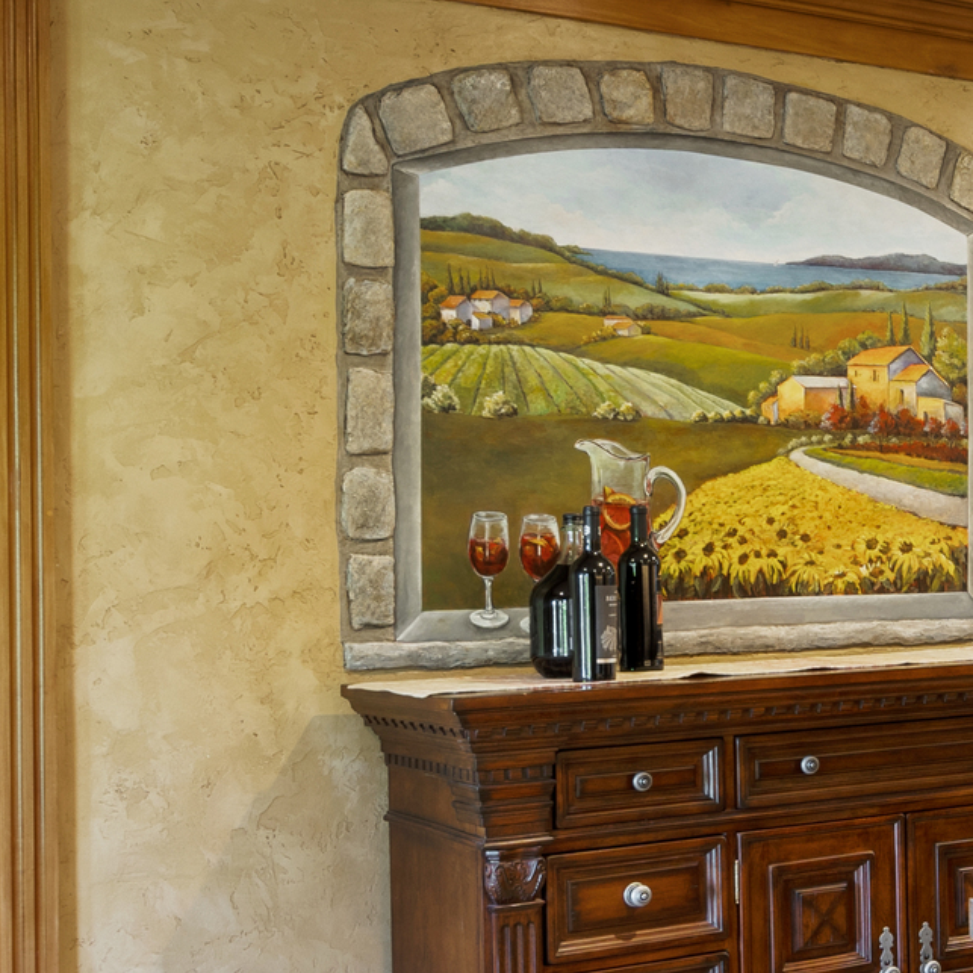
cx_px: 1171
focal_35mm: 65
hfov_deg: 24.1
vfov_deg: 26.5
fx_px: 2067
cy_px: 519
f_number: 9
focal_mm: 16
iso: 200
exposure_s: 6
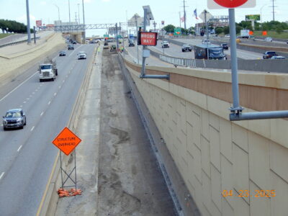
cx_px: 144
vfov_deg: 15.6
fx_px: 790
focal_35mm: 95
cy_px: 108
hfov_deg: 20.7
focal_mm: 16.9
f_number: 5
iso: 80
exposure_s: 1/400
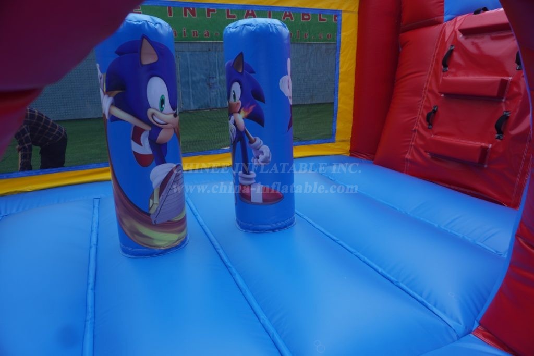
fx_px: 356
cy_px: 178
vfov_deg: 53.1
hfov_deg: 73.7
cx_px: 267
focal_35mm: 24
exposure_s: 1/160
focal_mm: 16
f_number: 4
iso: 100
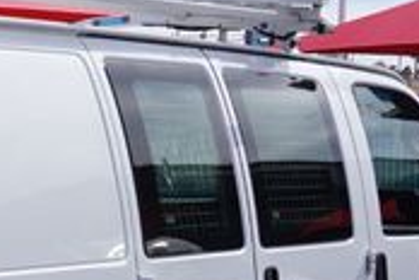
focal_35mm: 116
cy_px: 367
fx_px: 1348
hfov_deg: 16.8
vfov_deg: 11.5
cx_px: -106
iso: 100
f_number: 14
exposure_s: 1/100
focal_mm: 21
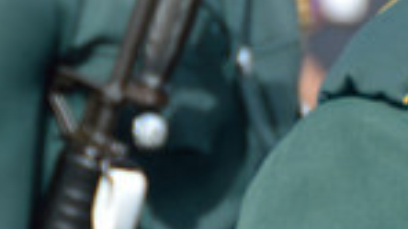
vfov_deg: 1.0
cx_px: 788
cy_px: -222
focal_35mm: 1261
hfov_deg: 1.7
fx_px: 13632
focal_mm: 170
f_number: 5.6
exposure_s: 1/400
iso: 125
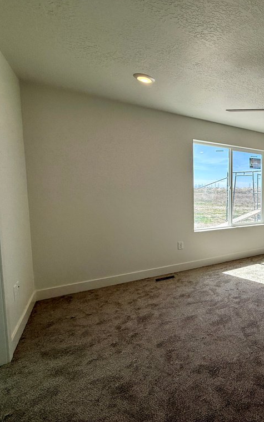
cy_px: 210
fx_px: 230
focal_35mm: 20
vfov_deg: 85.1
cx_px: 283
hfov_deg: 46.1
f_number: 2.2
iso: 64
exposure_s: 1/559
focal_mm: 2.22
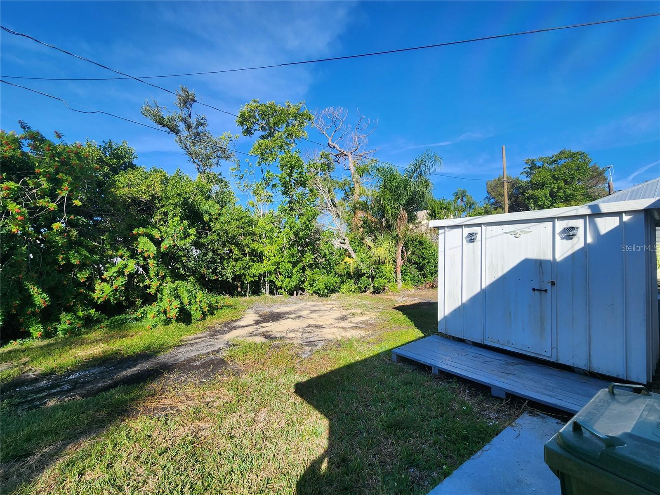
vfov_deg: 89.9
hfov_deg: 106.2
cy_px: 248
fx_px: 248
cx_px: 330
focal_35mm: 13
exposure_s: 1/1580
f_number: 2.2
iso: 50
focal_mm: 2.2
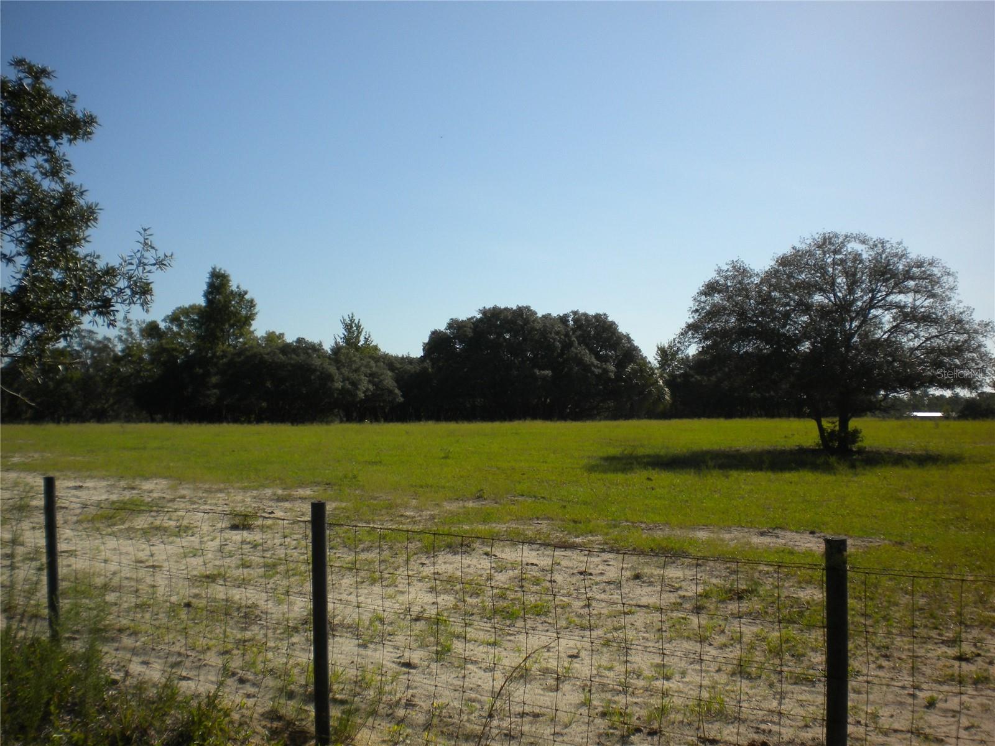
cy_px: 373
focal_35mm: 35
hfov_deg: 52.6
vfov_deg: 40.7
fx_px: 1006
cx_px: 498
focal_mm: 6.3
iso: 80
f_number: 4.6
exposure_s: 1/998
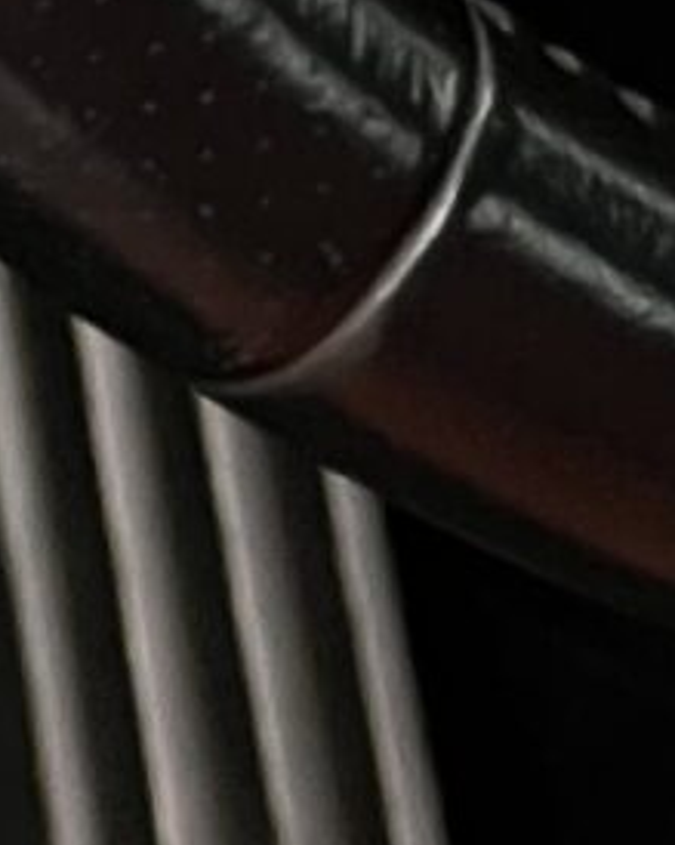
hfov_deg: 2.2
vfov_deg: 2.7
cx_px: 1107
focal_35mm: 703
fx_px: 17565
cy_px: -1968
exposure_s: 1/99
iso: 125
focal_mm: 9
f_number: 2.8
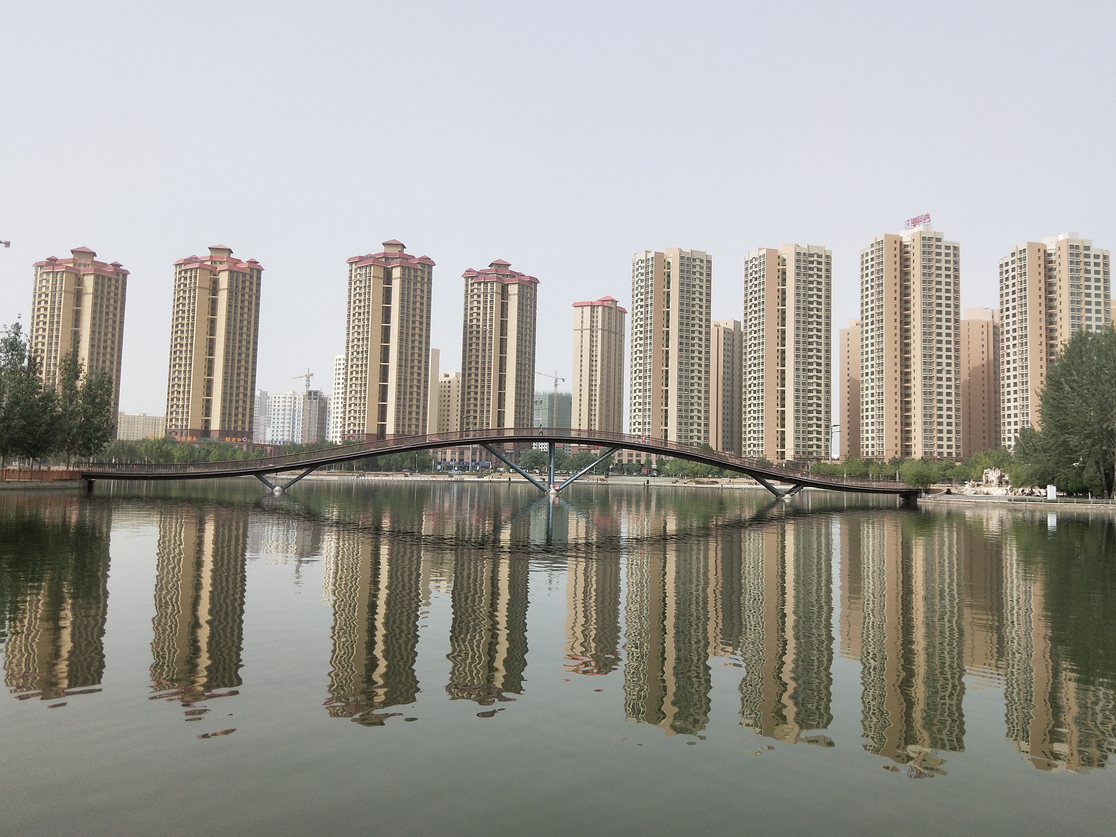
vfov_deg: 49.7
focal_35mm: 28
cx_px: 592
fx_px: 903
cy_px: 379
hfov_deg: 63.4
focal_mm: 4.27
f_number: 1.7
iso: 33
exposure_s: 1/1905
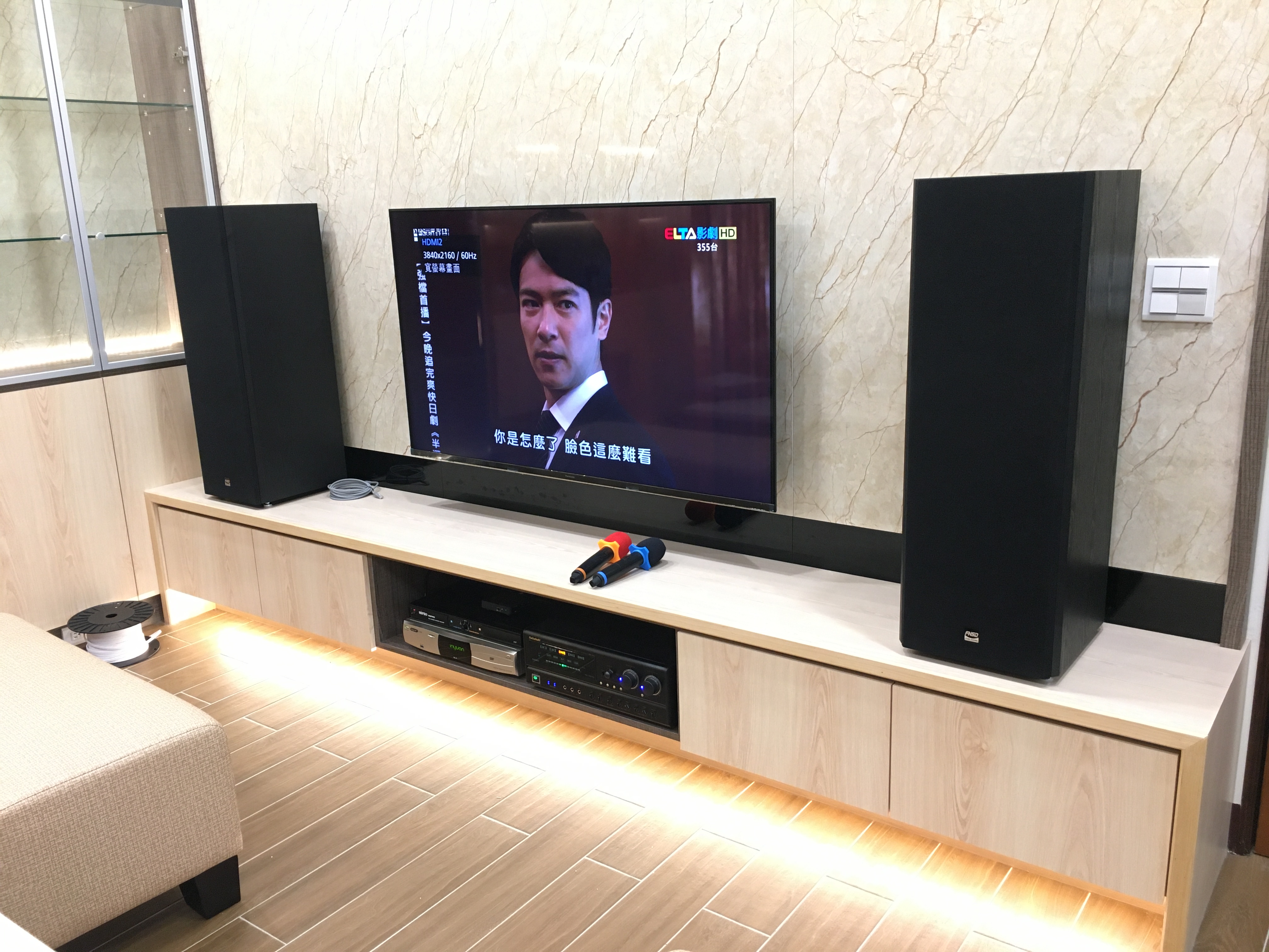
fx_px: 1063
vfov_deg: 48.2
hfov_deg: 61.7
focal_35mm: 29
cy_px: 476
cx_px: 634
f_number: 2.2
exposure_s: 1/30
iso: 100
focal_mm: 4.15
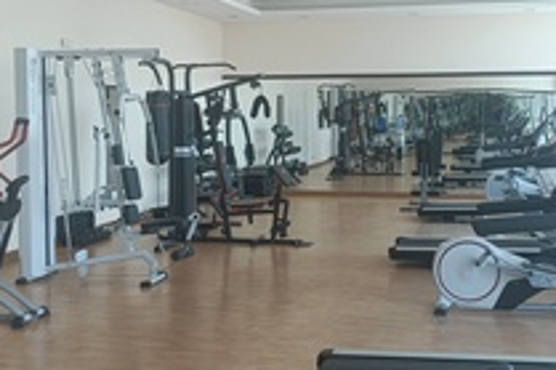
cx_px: 270
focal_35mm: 57
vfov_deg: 23.7
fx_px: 880
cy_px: 174
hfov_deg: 35.1
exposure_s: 1/50
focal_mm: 4.7
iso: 209
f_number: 1.7
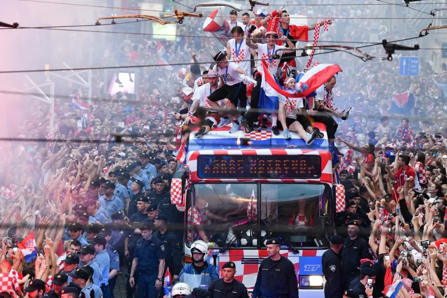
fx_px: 1801
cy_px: 149
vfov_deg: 9.5
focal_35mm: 145
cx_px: 224
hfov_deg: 14.2
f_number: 6.3
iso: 2500
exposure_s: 1/160
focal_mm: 145
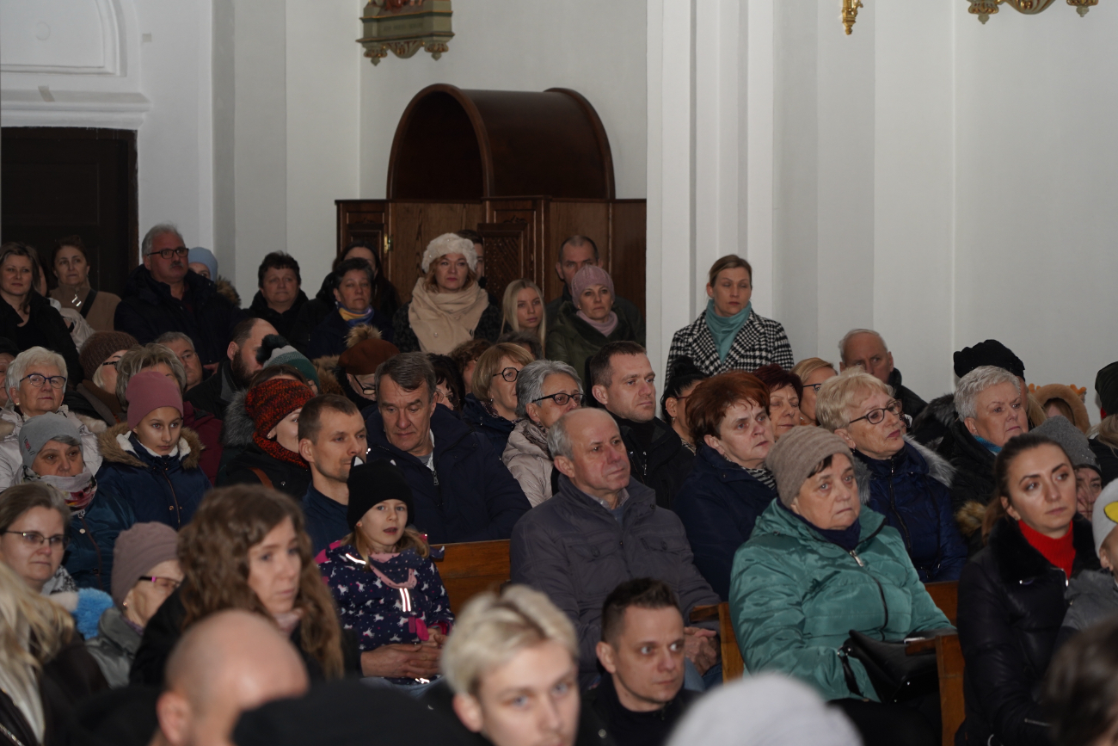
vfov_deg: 13.0
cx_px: 559
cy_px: 373
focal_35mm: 105
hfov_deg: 19.5
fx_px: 3261
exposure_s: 1/100
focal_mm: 105
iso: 1000
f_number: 5
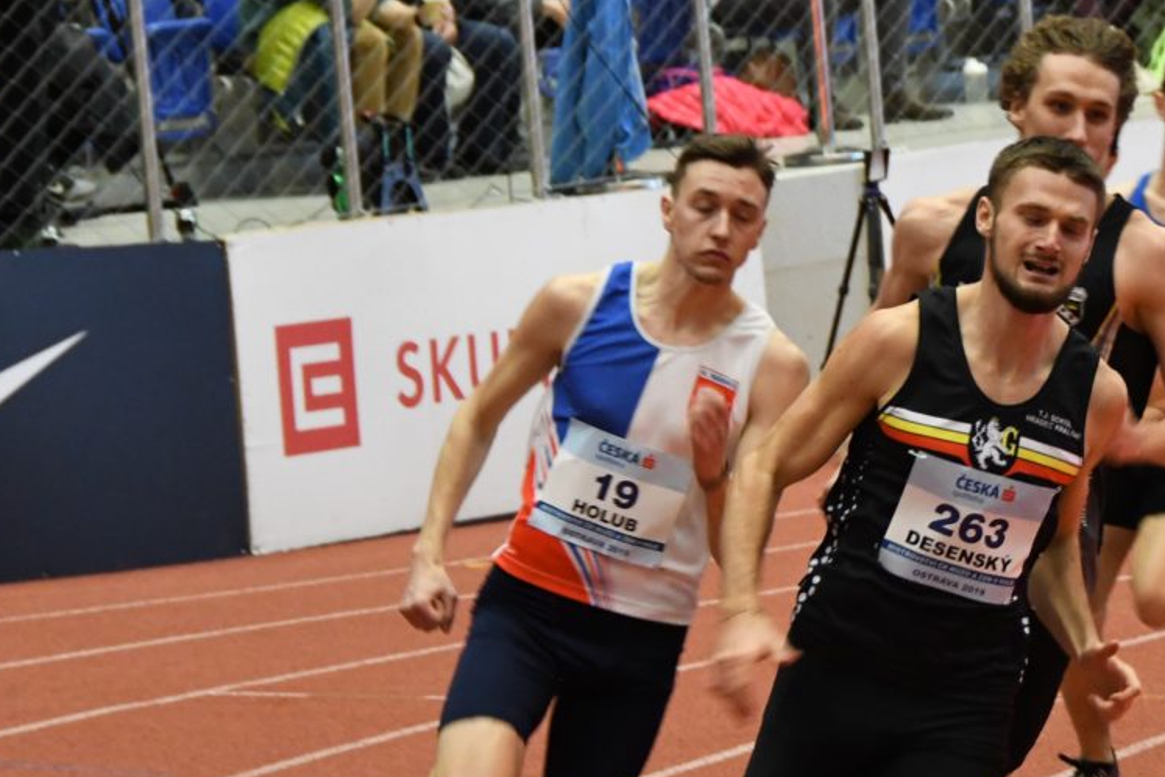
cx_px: 806
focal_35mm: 217
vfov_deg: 6.3
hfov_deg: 9.5
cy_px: 674
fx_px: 7022
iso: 3200
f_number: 5
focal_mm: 80
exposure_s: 1/200
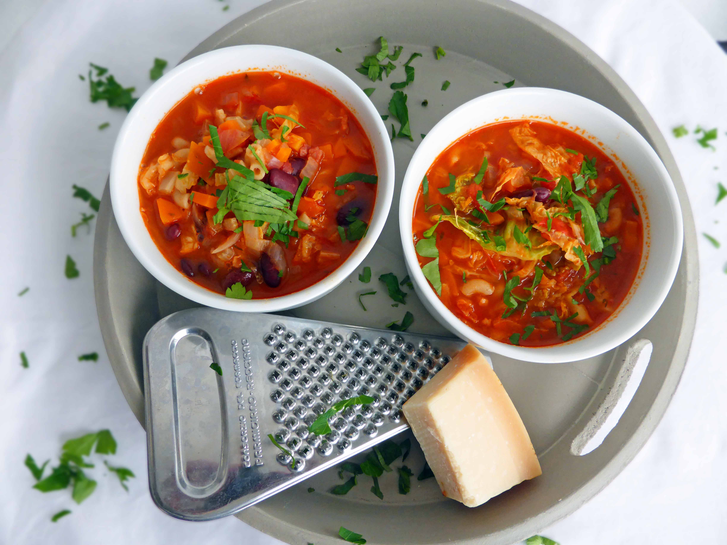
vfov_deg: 54.9
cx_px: 364
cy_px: 272
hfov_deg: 69.4
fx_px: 525
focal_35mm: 25
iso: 160
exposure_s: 1/60
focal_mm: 4.3
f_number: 3.3
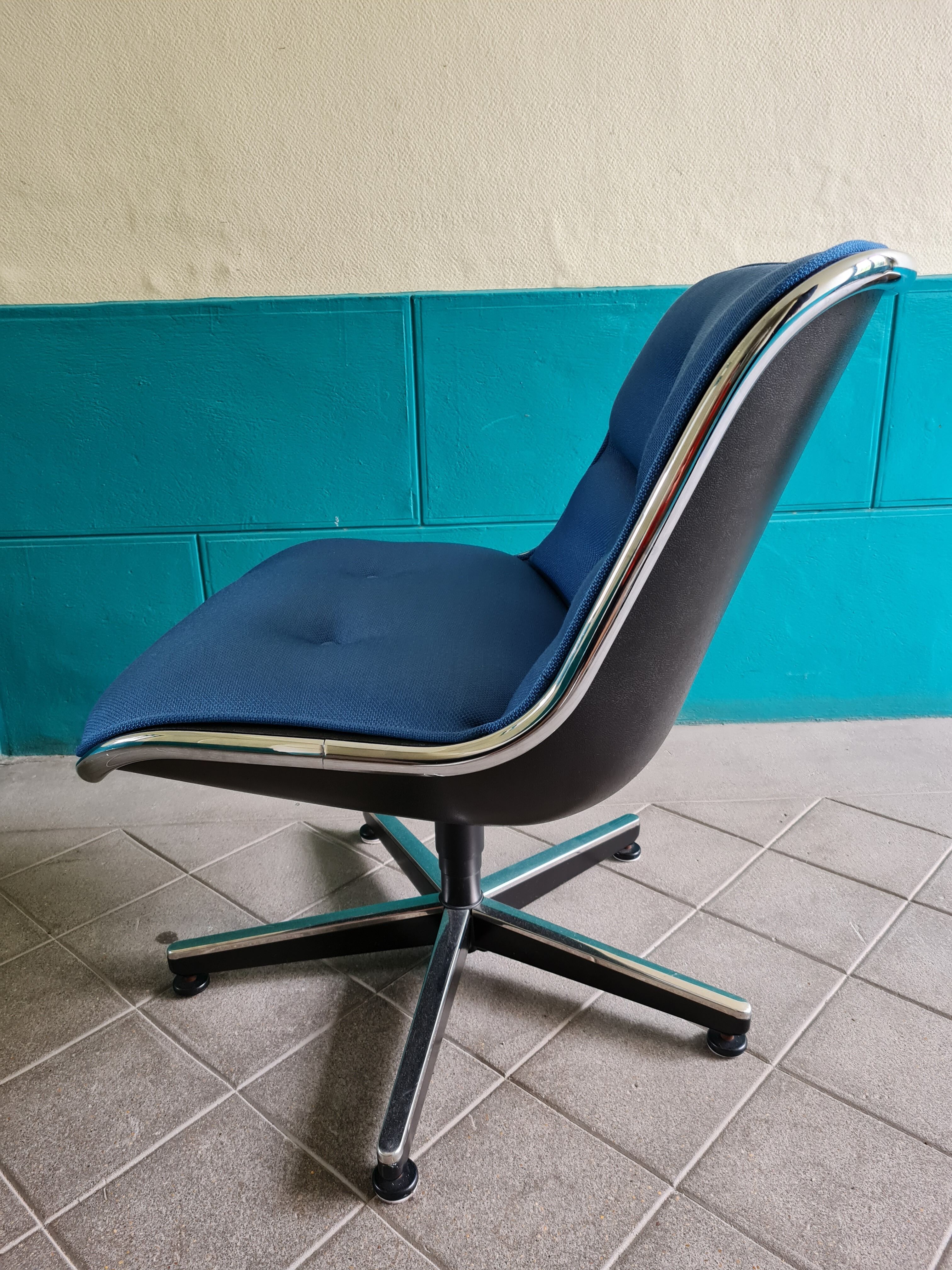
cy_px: 635
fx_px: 953
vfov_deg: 67.3
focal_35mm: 26
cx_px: 476
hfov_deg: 53.1
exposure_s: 1/50
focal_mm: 5.4
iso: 200
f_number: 1.8
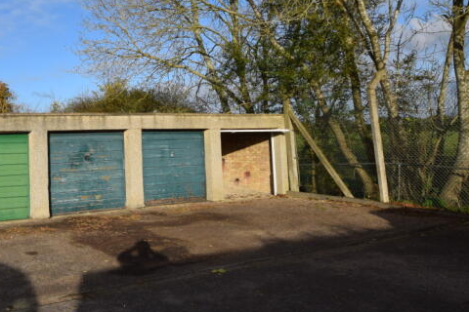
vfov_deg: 40.7
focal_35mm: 32
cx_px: 50
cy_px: 112
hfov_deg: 52.0
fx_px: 417
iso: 200
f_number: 10
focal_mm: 10
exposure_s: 1/400
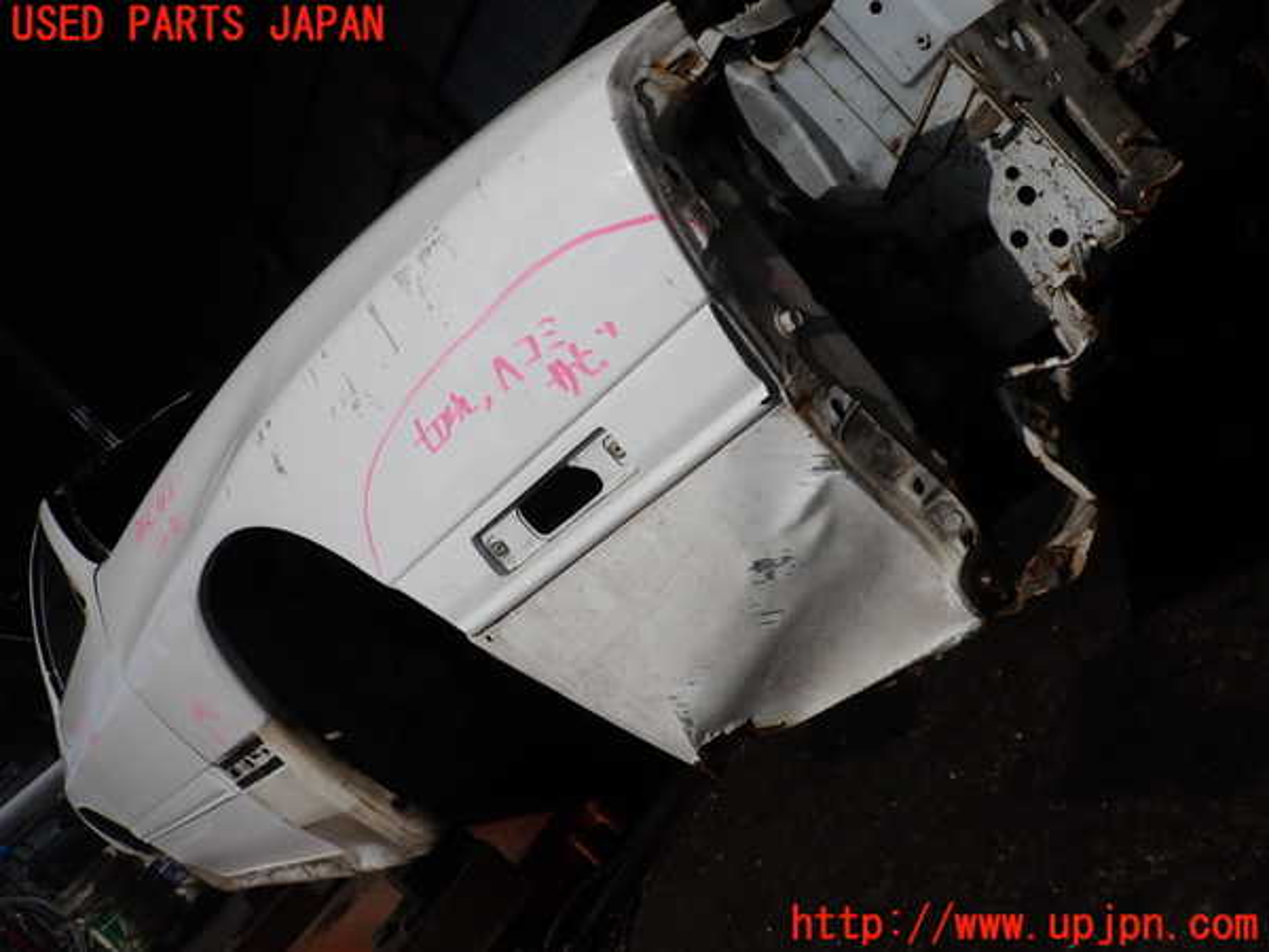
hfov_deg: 69.4
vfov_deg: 54.9
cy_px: 476
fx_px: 916
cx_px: 634
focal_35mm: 25
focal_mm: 4.5
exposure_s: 1/800
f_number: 8
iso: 100
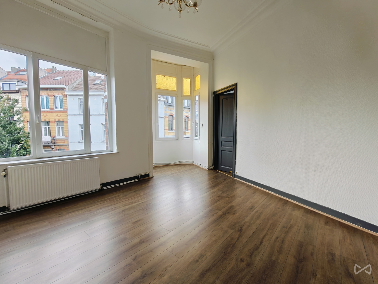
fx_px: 164
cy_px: 142
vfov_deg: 81.7
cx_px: 189
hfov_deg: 98.2
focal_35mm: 15
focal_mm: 2.3
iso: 640
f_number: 2
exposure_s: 1/100
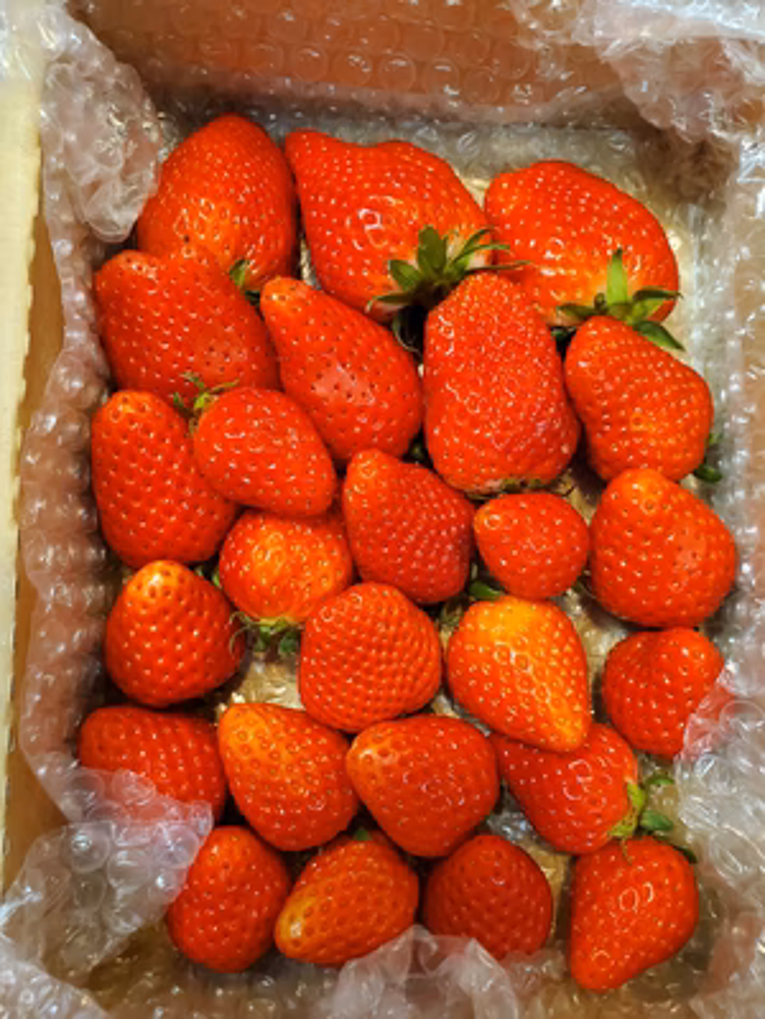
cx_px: 382
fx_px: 766
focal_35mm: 26
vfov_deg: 67.3
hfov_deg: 53.1
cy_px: 510
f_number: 2.4
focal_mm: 4.3
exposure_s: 1/50
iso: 320
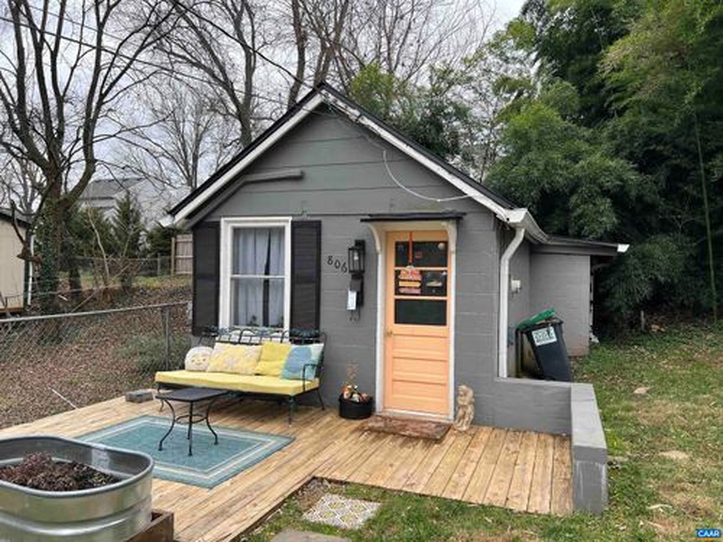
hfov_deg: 67.3
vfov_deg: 53.1
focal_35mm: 26
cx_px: 362
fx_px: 543
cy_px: 271
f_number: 1.5
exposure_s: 1/526
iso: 50
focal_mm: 5.7
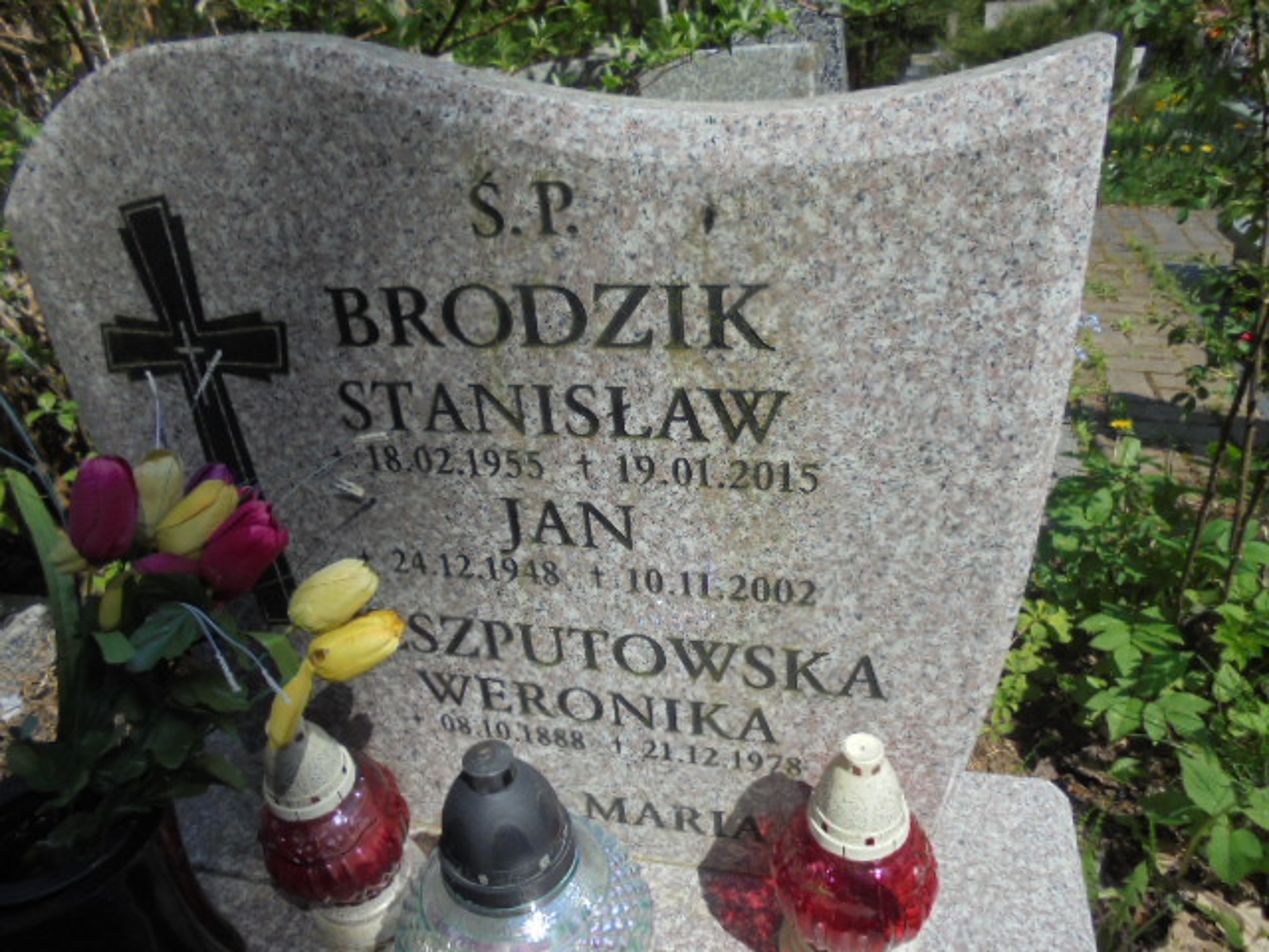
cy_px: 476
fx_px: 953
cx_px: 634
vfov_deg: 53.1
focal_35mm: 26
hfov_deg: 67.3
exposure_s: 1/125
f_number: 11.5
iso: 100
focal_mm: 4.6
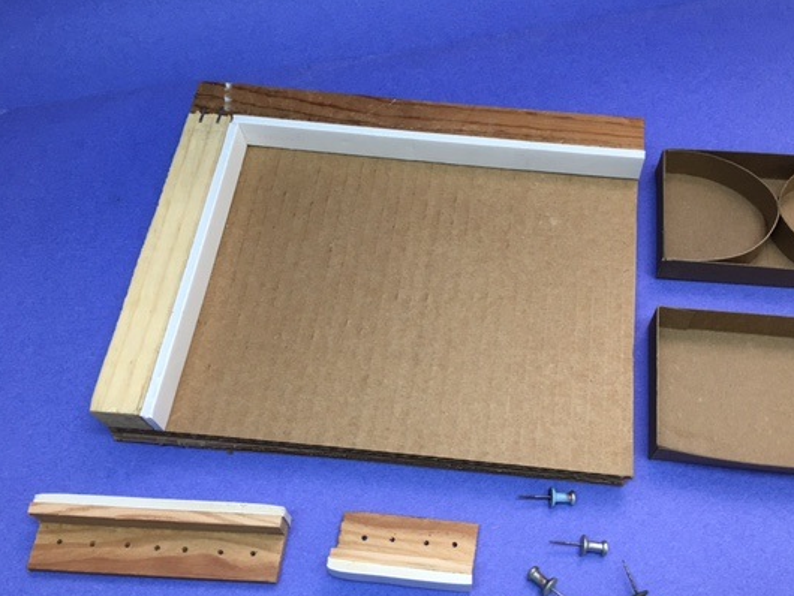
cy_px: 353
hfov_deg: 52.2
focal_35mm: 35
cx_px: 476
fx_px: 803
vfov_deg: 40.6
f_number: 2.2
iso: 25
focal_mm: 4.15
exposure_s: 1/15
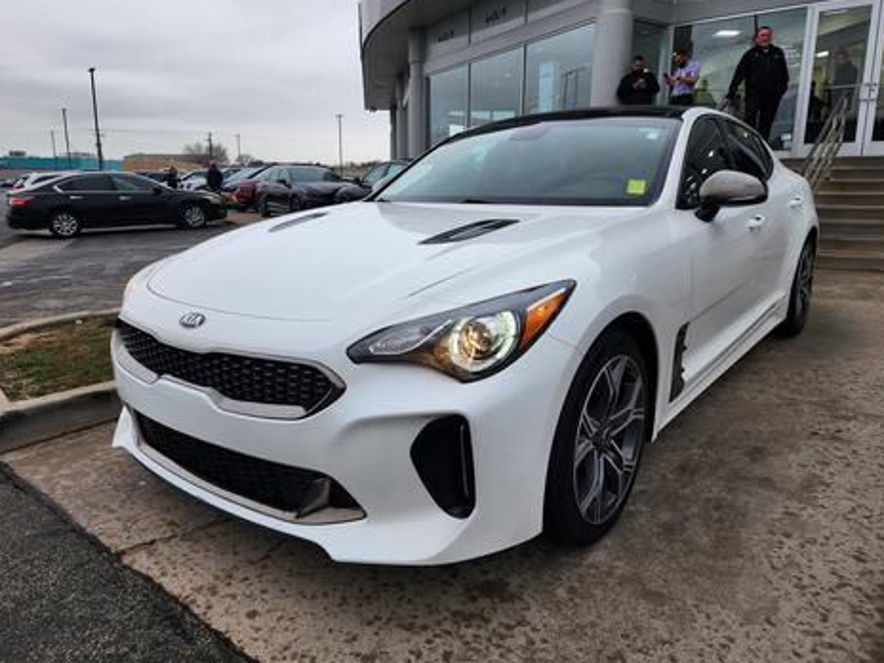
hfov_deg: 69.3
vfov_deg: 54.9
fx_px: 638
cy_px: 333
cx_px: 415
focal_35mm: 25
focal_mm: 6.4
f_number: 1.8
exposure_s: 1/204
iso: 25
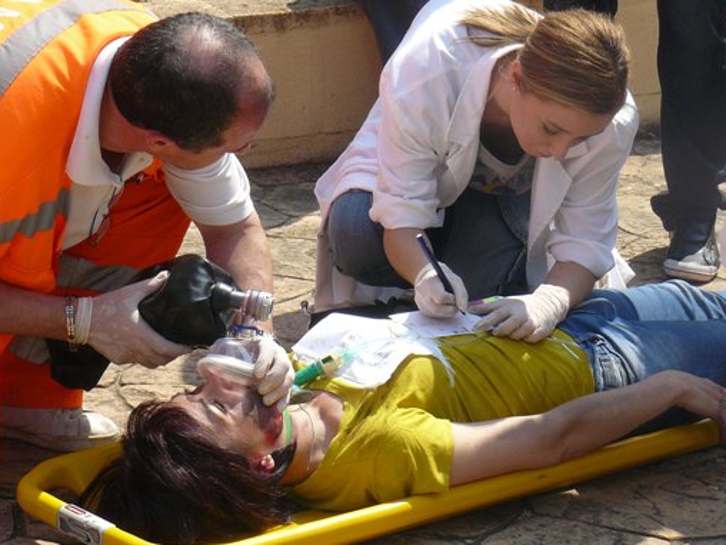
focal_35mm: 135
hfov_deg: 14.6
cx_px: 363
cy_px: 273
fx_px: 2831
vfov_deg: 11.0
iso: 100
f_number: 5.6
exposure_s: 1/320
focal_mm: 14.9
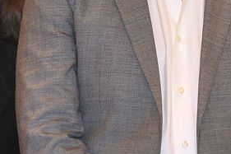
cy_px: 5
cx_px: 33
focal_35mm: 789
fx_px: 5060
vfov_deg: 1.7
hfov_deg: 2.6
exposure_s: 1/200
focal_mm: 185
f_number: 5.6
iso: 4000
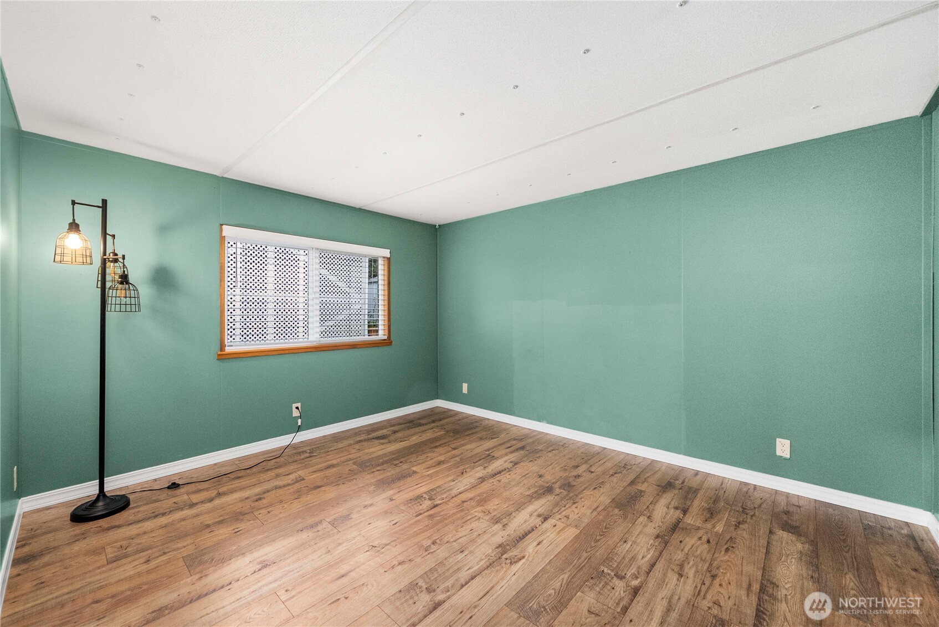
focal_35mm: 13
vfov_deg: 85.5
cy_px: 314
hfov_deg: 108.3
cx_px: 470
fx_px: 339
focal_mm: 13
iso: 400
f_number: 6.3
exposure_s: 1/60
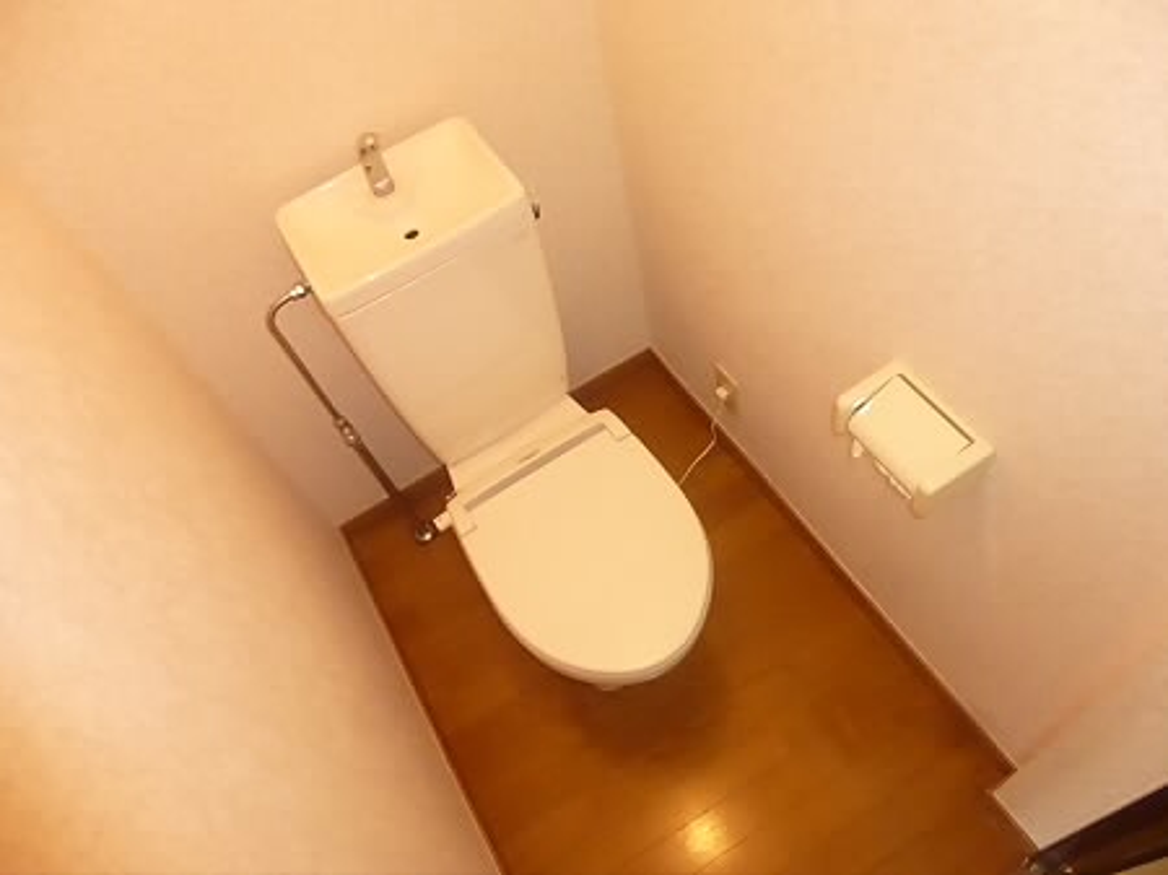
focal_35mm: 25
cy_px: 438
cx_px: 584
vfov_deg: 54.8
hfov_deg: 69.4
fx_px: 843
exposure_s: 1/125
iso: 1600
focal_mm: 4.5
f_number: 3.1
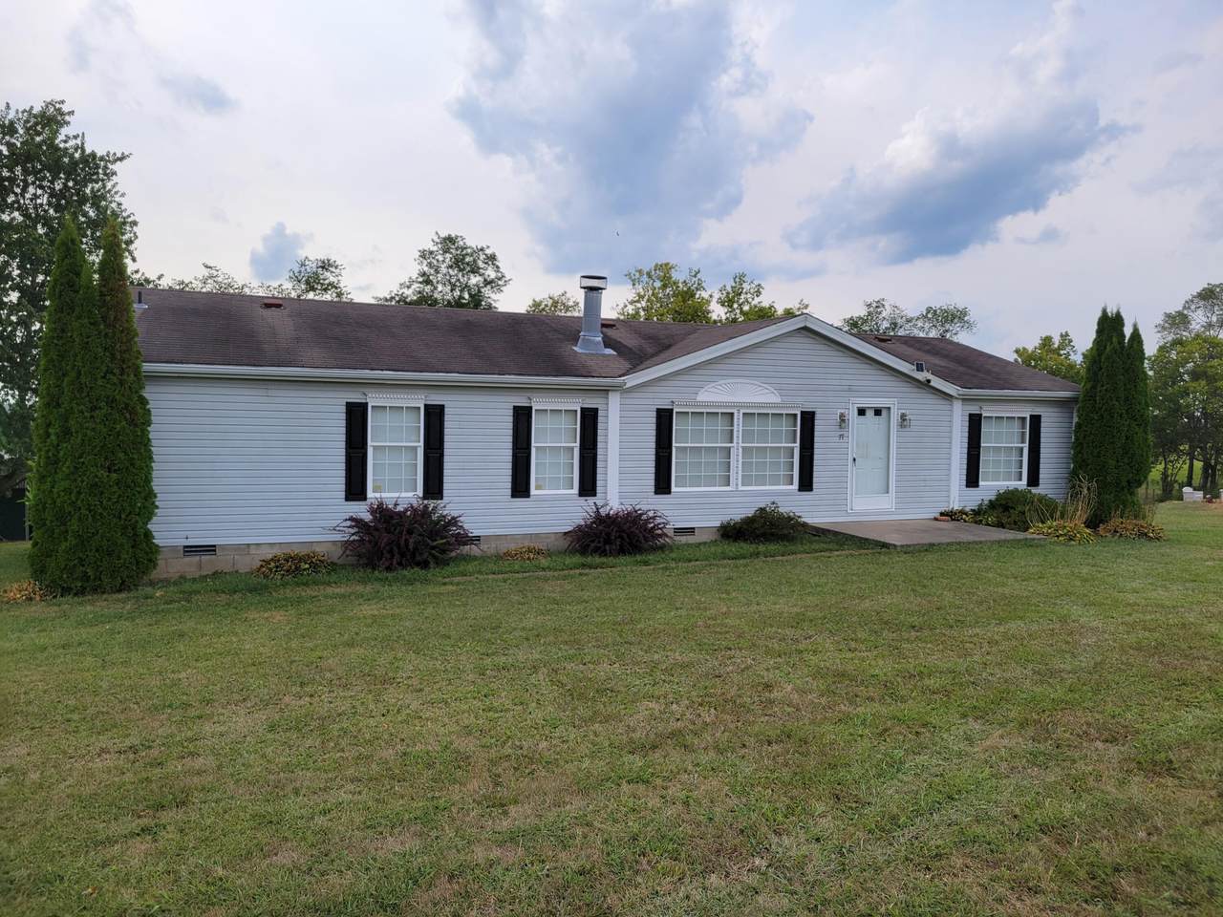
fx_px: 919
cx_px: 612
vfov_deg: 53.1
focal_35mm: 26
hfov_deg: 67.3
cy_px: 458
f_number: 1.8
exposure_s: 1/1704
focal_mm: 5.4
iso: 40
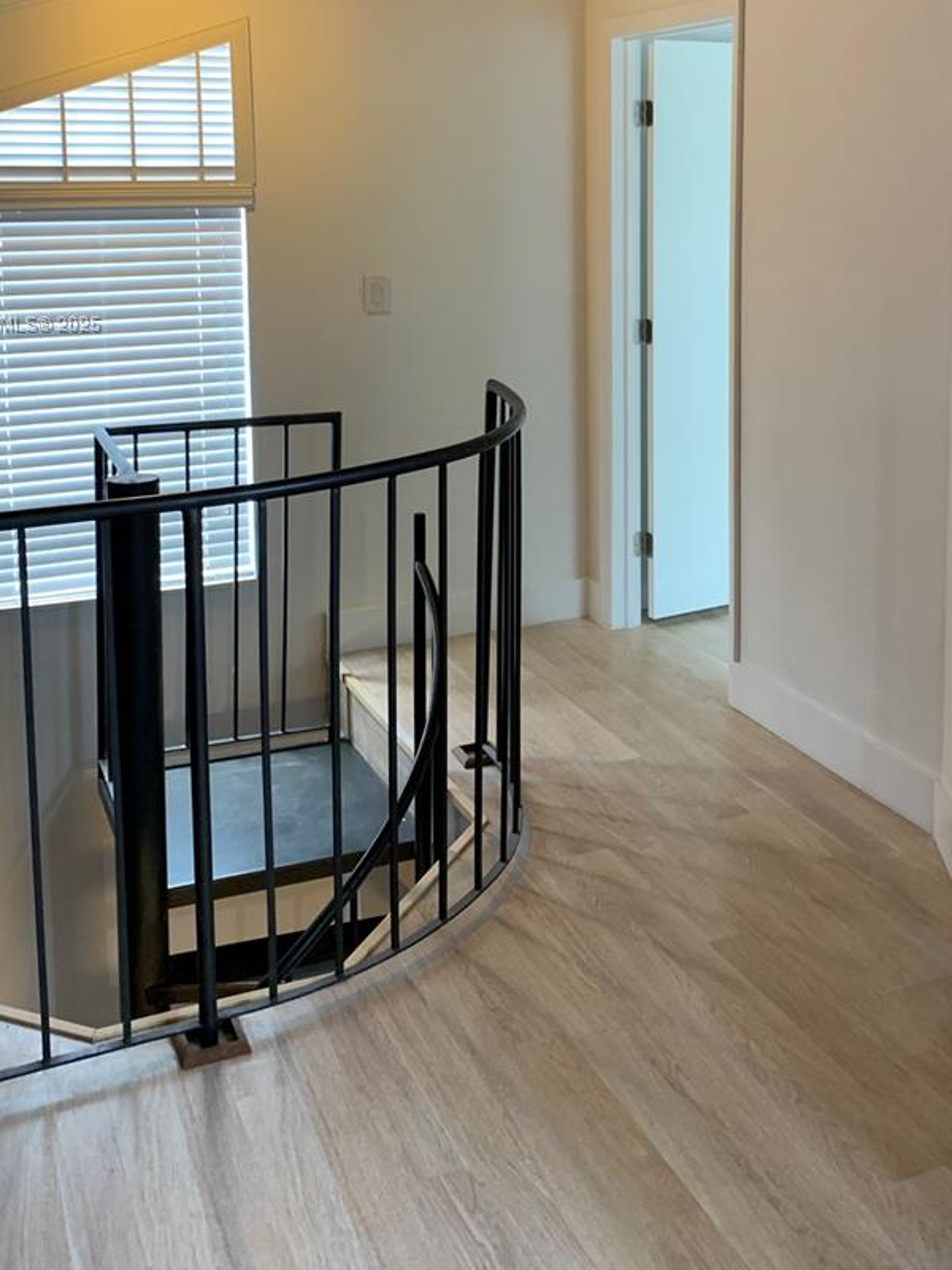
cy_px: 325
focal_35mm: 39
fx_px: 1430
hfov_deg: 36.8
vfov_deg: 46.2
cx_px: 524
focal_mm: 4.25
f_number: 1.8
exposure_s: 1/60
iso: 160
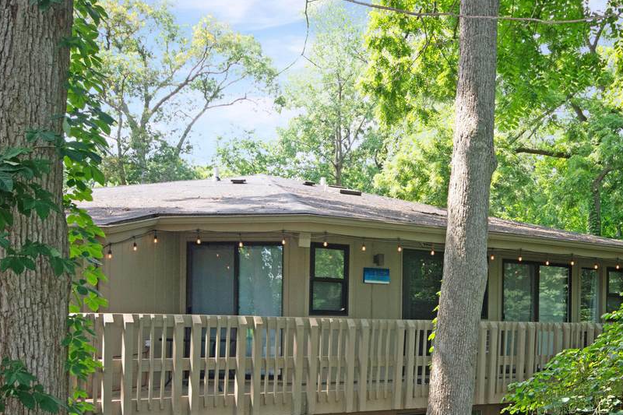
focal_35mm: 48
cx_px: 441
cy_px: 313
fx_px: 830
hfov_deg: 40.3
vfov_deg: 27.7
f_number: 6.3
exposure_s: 1/250
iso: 800
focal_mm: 20
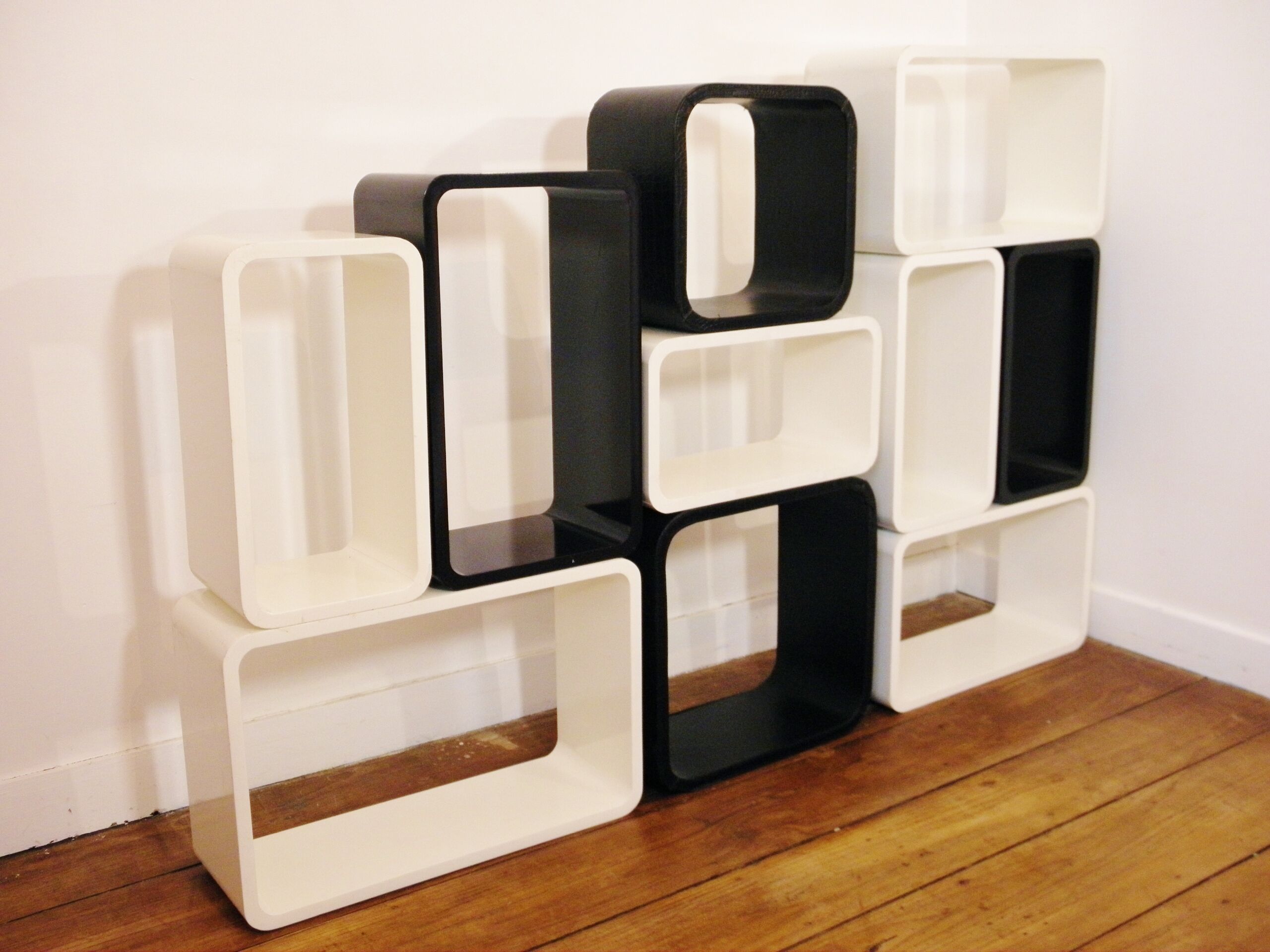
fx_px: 1321
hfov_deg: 51.4
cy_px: 476
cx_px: 635
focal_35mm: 36
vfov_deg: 39.7
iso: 200
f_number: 3.7
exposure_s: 1/25
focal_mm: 6.4
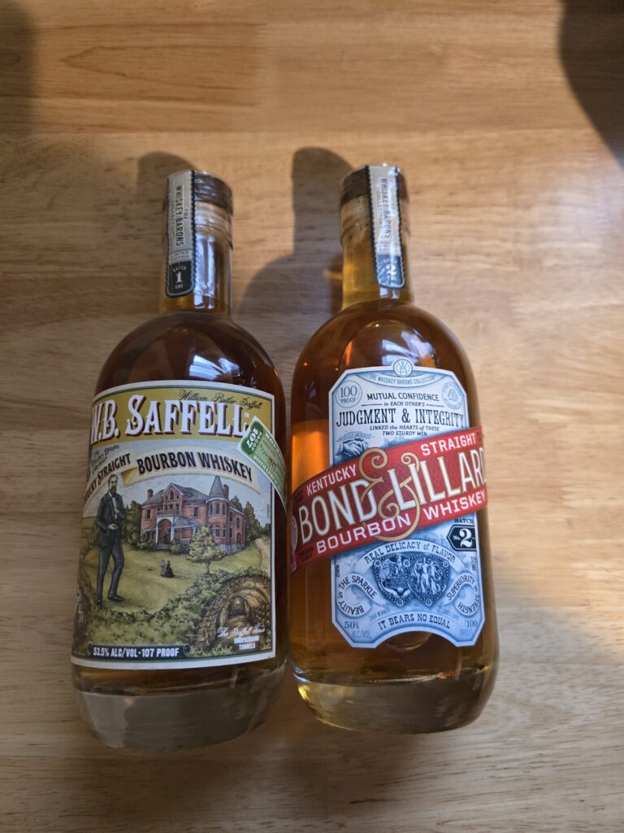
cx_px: 312
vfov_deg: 73.9
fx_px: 553
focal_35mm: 23
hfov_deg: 58.9
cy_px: 416
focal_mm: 5.4
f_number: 1.8
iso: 1000
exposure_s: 1/60
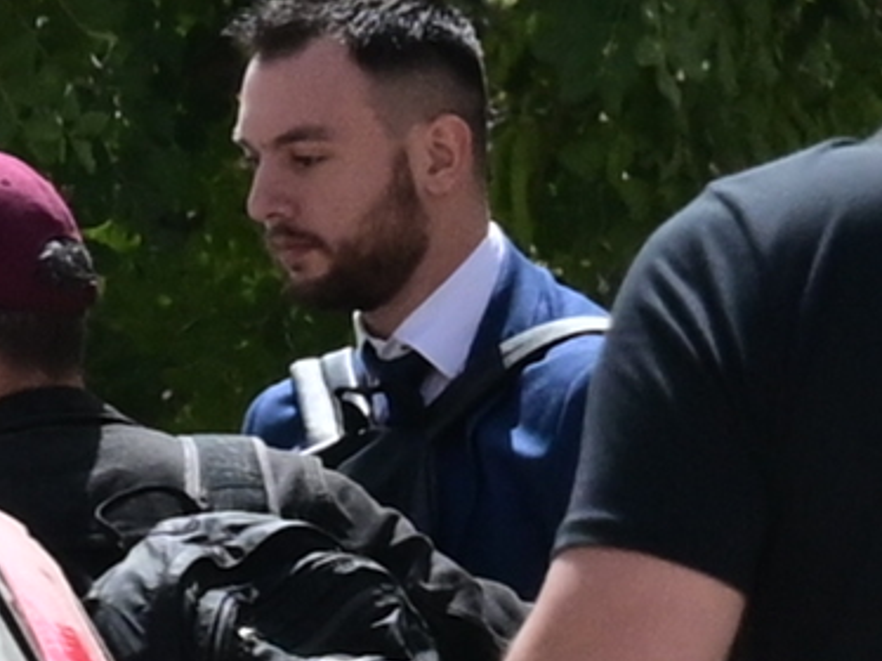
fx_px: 12553
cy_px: 330
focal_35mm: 493
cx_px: 328
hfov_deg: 4.0
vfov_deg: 3.0
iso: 400
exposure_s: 1/640
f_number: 10
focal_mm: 200
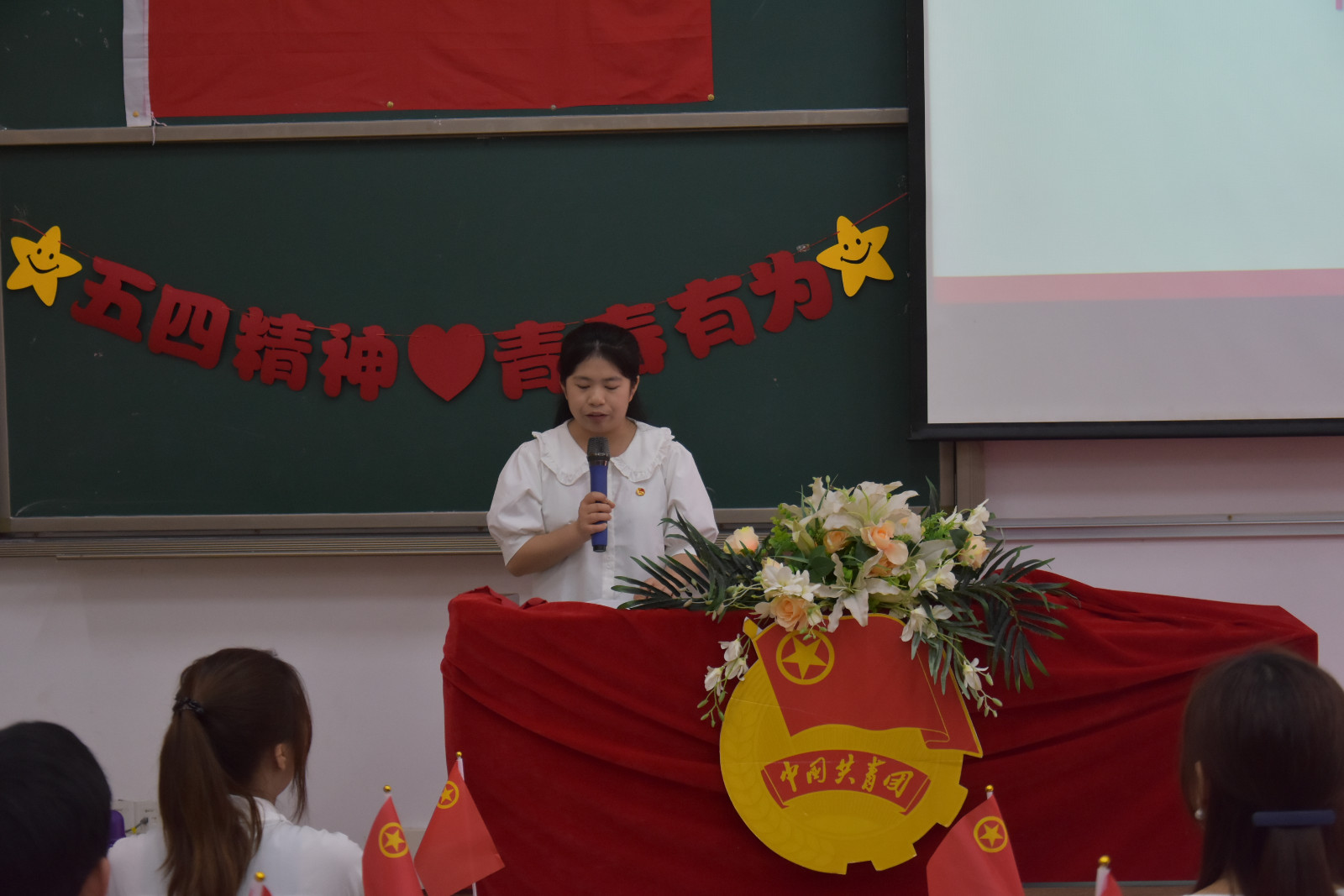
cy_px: 448
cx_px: 672
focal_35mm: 68
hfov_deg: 29.9
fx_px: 2520
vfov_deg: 20.2
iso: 1250
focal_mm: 45
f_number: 4.8
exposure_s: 1/80
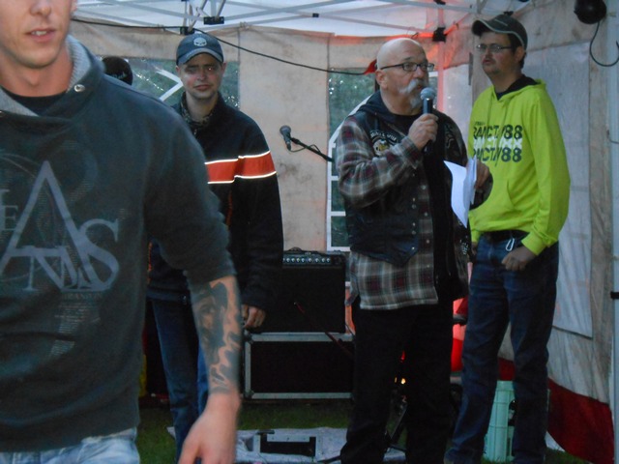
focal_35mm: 93
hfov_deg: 21.1
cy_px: 232
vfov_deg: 15.9
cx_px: 310
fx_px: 1663
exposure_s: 1/60
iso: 1000
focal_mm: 16.5
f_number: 4.6
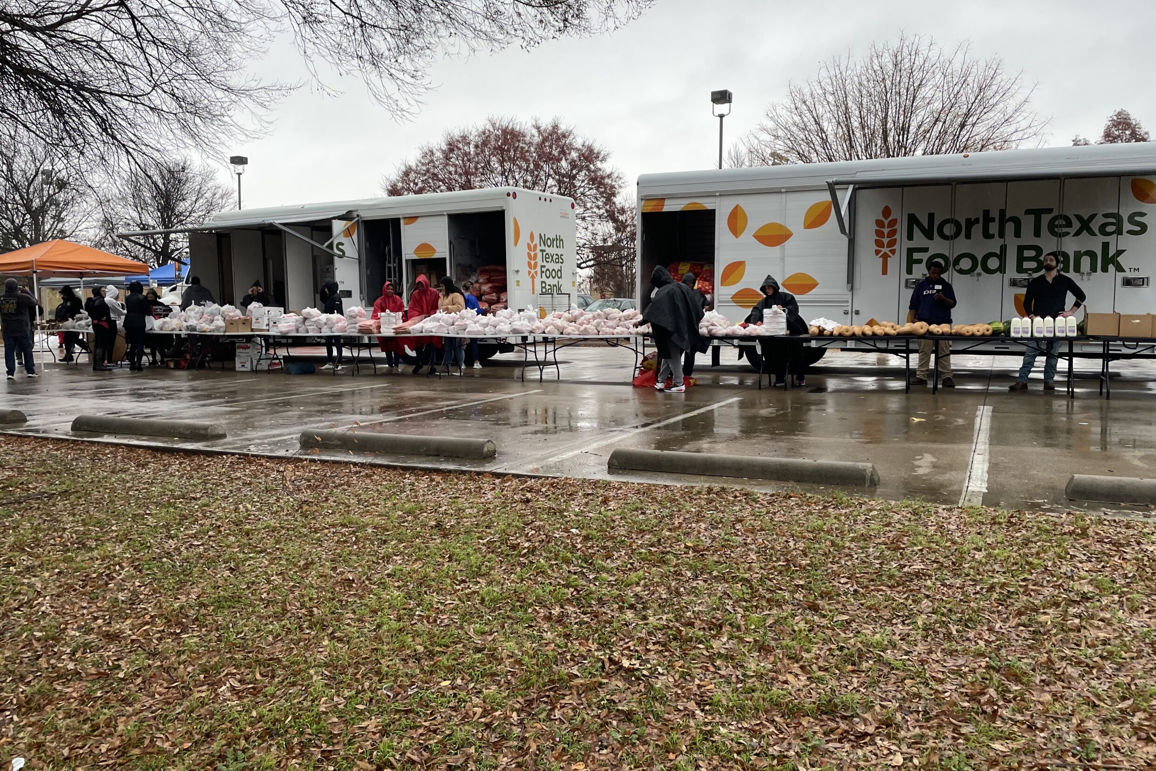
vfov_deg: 46.4
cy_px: 382
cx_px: 590
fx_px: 899
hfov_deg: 65.5
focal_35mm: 28
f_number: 1.6
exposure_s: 1/121
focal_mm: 4.2
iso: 64
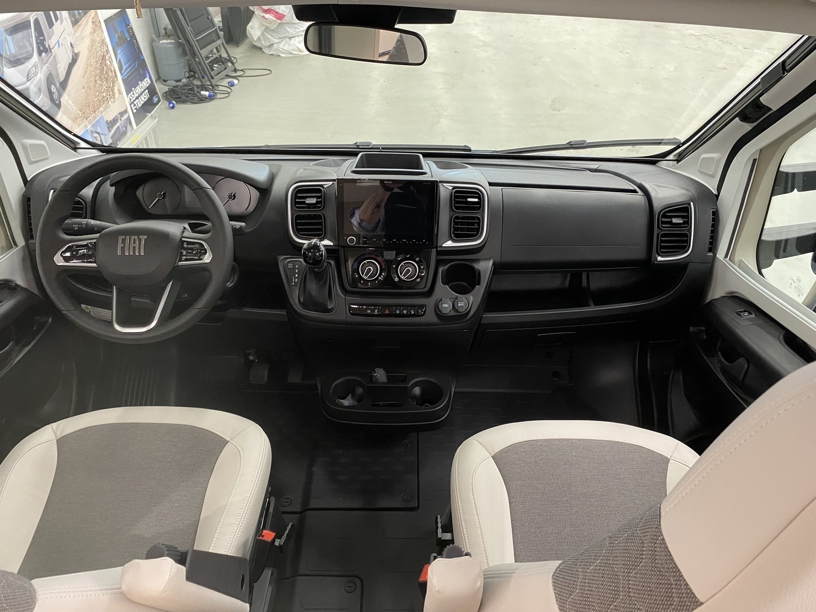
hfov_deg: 67.3
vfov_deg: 53.1
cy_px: 306
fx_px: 613
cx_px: 408
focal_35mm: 26
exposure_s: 1/50
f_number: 1.8
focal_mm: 4.25
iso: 320
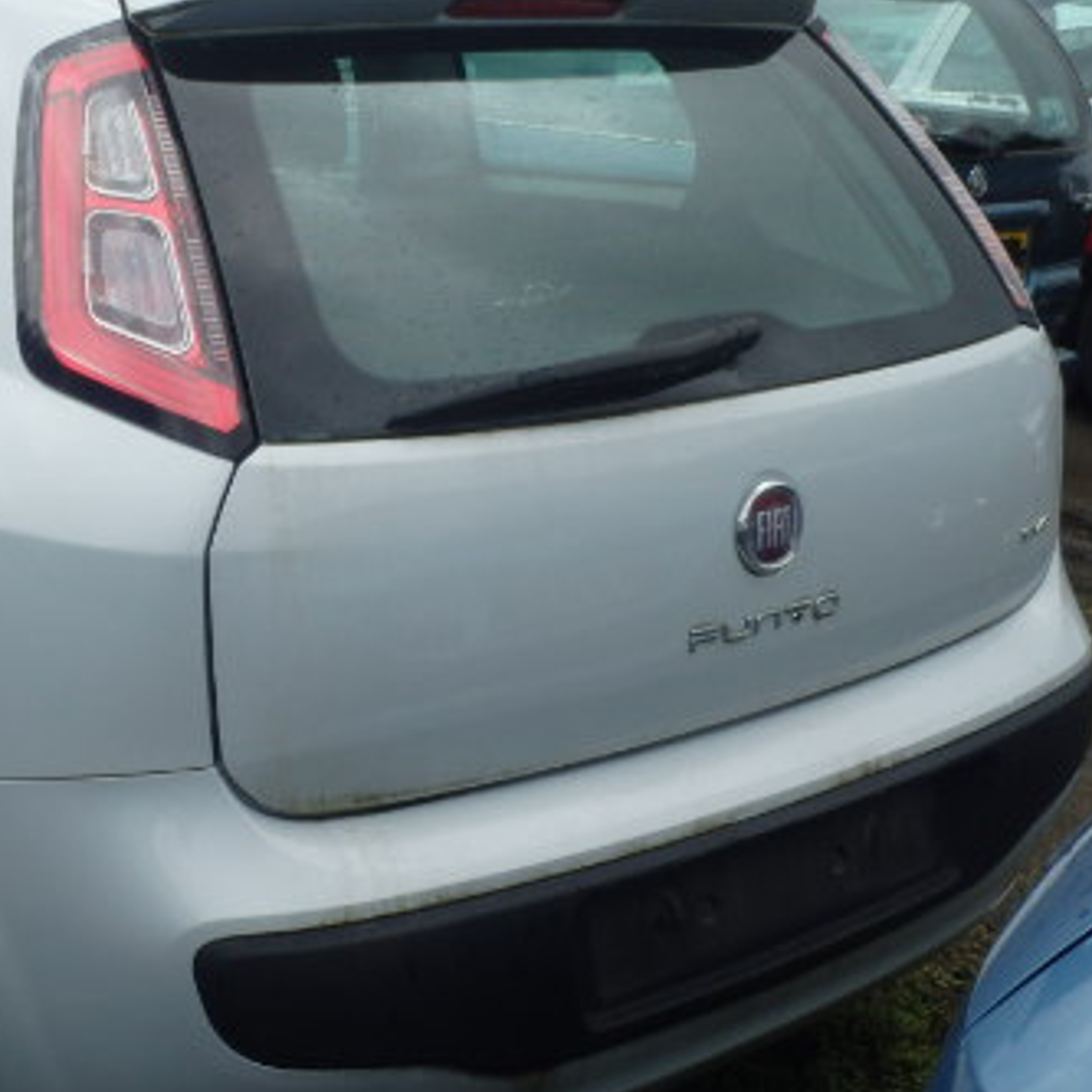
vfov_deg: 33.4
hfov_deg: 32.6
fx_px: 1820
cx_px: 239
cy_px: 577
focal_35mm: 51
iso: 125
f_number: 4.1
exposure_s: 1/640
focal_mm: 5.4
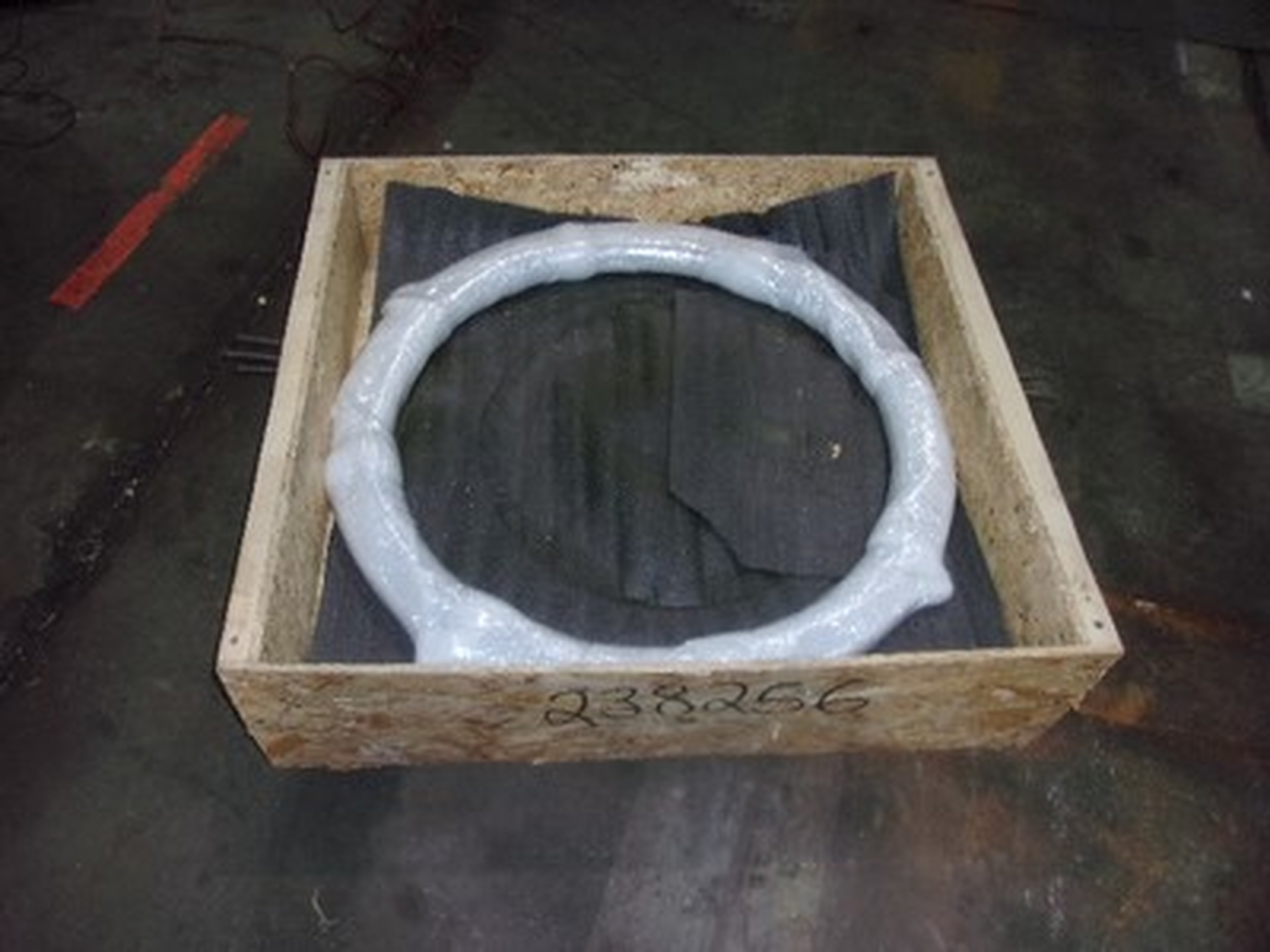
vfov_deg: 51.4
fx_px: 991
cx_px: 635
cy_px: 476
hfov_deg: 65.3
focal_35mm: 27
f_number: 3
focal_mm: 4.9
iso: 200
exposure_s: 1/34
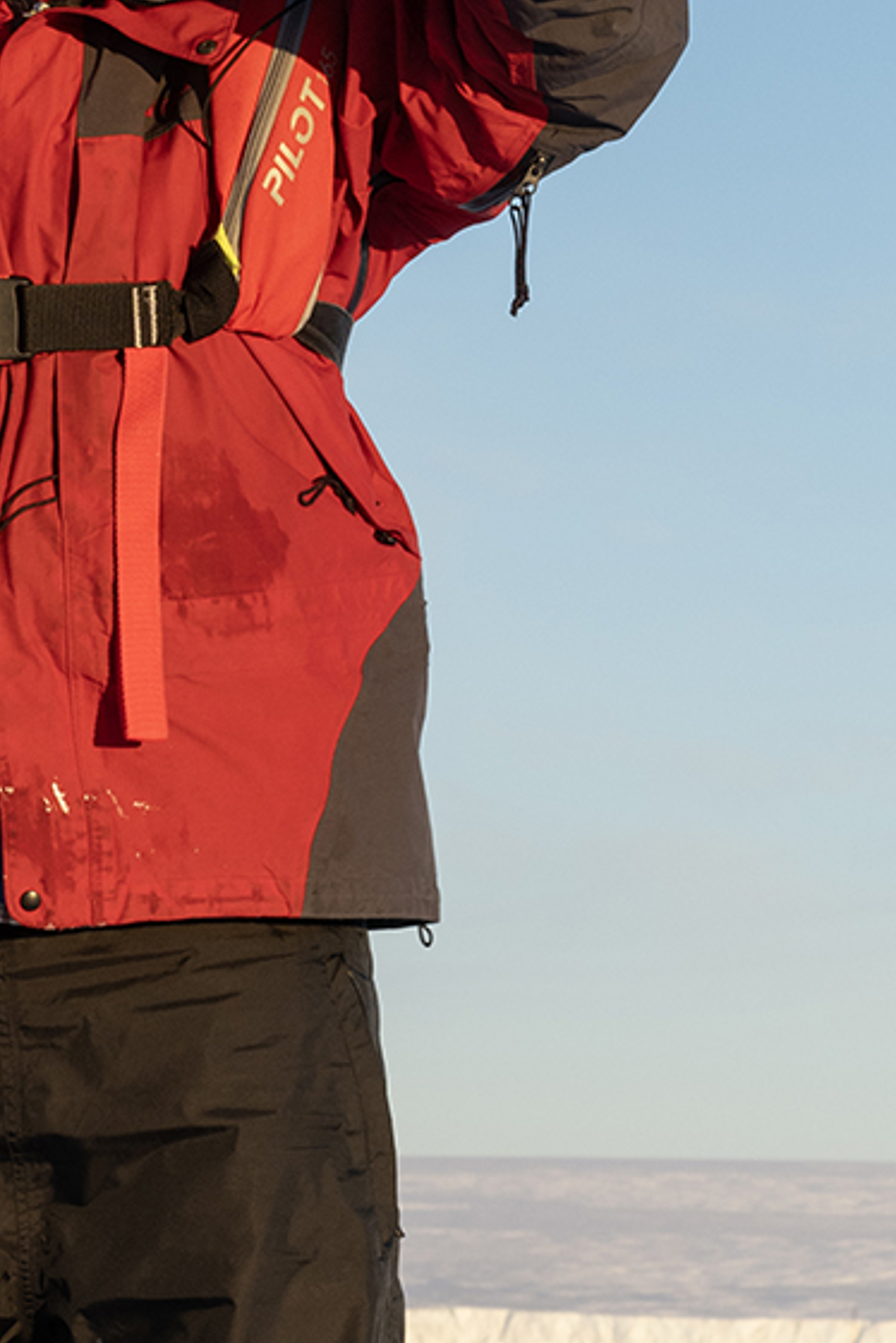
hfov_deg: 8.2
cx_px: 496
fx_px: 6226
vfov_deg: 12.3
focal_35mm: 167
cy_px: 1058
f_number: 10
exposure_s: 1/160
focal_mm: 52
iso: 200
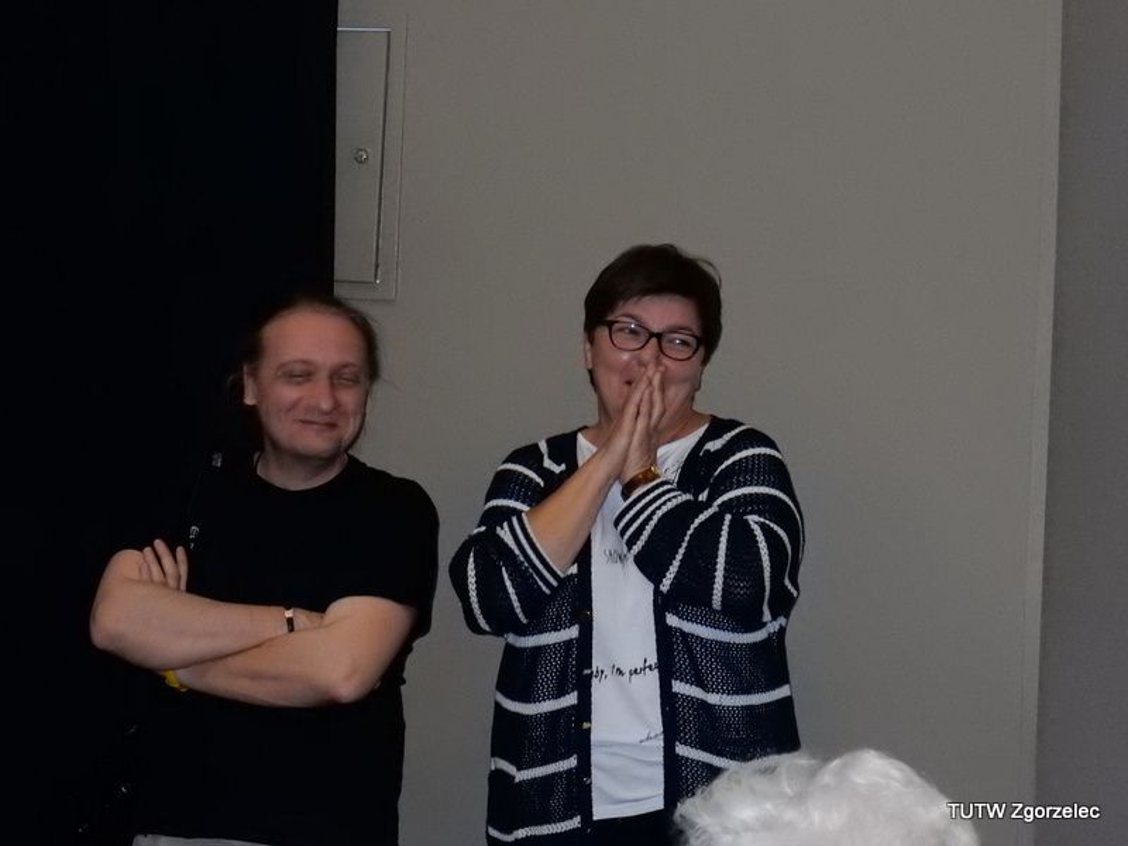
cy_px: 423
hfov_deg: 16.8
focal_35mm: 117
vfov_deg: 12.7
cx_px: 564
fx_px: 3813
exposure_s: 1/30
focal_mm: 20.9
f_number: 5.6
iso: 1600
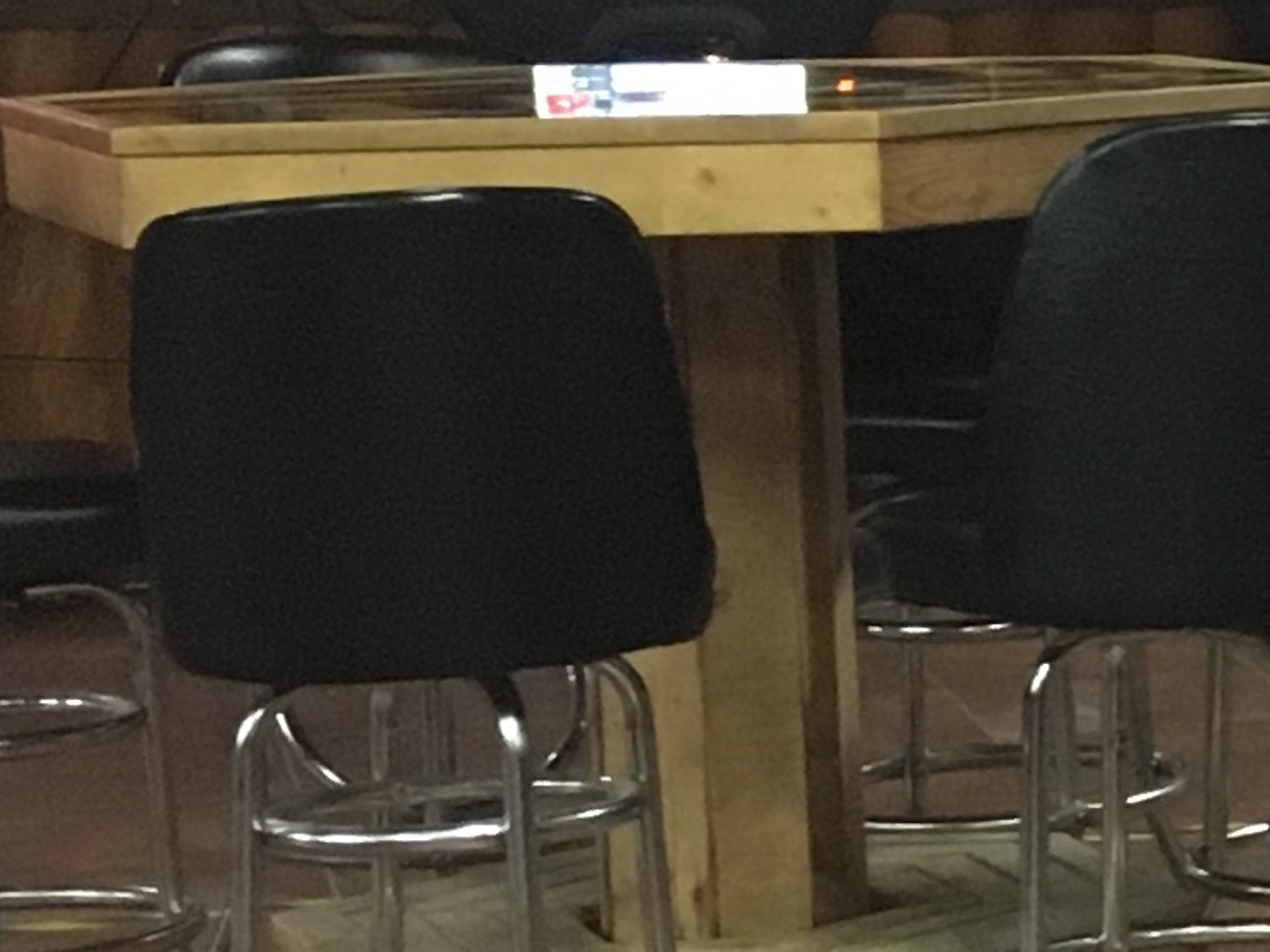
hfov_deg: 11.0
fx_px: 5797
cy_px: 381
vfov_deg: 9.4
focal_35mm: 158
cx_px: 2818
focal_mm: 4.15
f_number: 2.2
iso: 200
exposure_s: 1/17
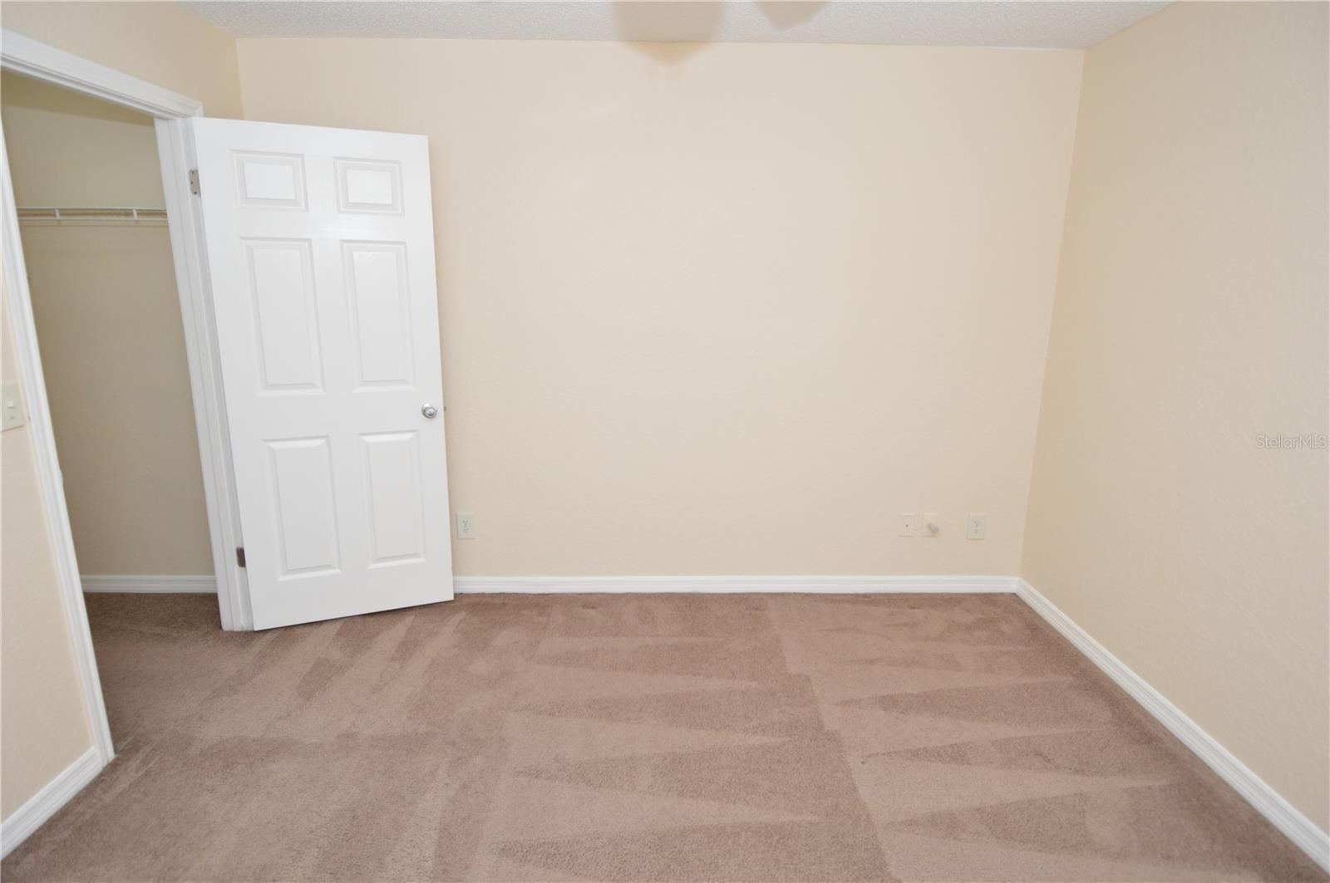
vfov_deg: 67.3
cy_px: 442
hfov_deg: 90.1
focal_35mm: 18
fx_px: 664
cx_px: 665
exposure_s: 1/60
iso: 400
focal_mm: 12
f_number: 4
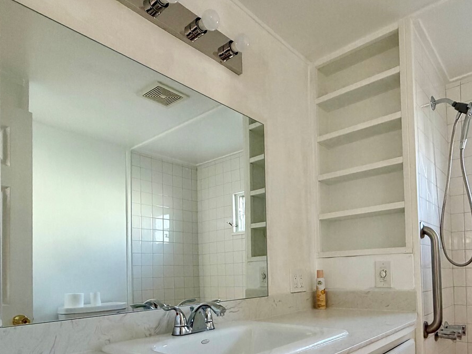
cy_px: 265
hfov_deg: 68.5
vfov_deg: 52.5
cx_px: 288
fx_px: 341
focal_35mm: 25
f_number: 2.2
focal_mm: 2.22
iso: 320
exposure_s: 1/77
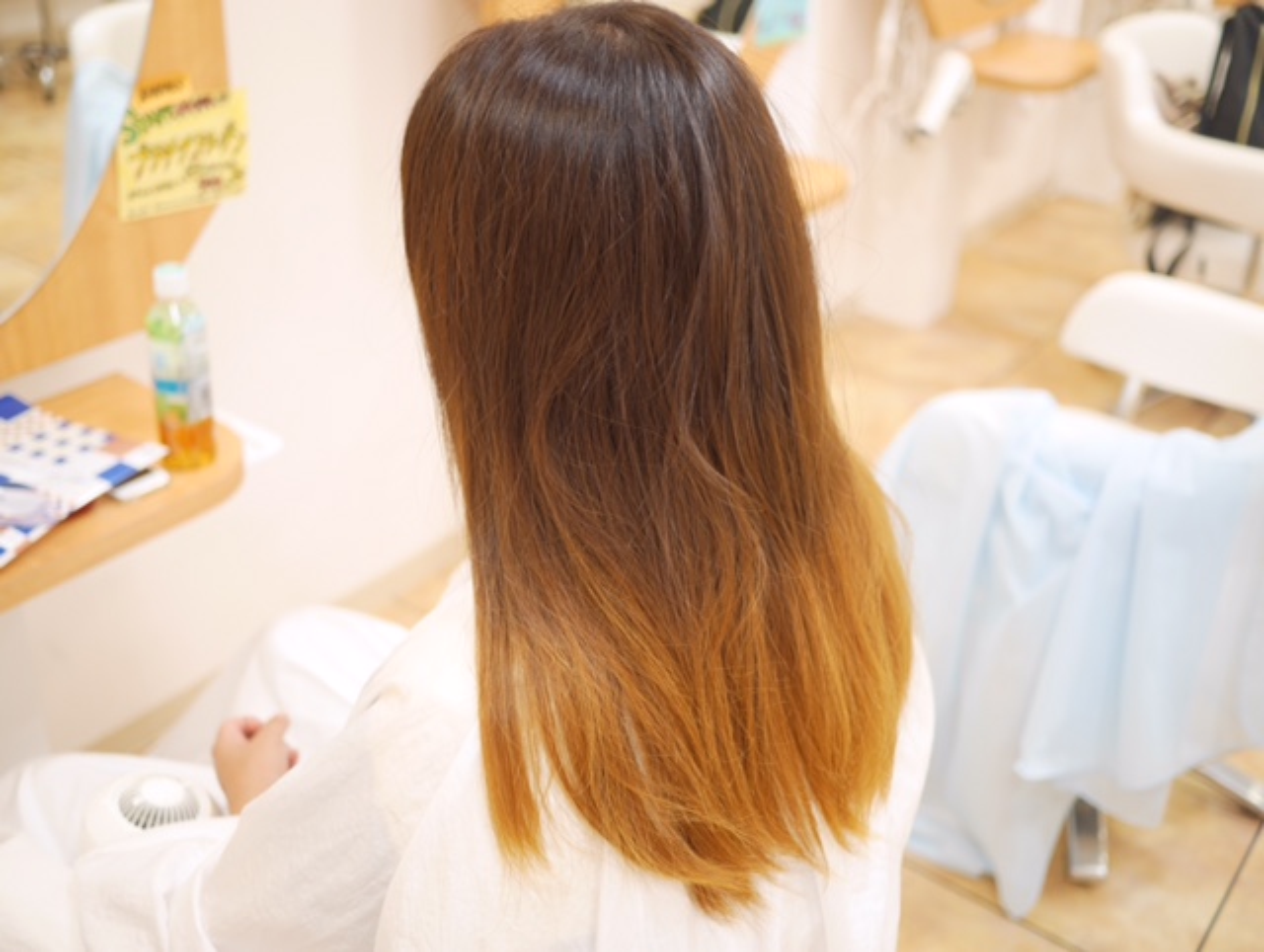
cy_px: 476
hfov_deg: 46.7
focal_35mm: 40
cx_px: 632
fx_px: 1463
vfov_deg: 36.0
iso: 200
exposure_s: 1/60
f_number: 1.7
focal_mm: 20
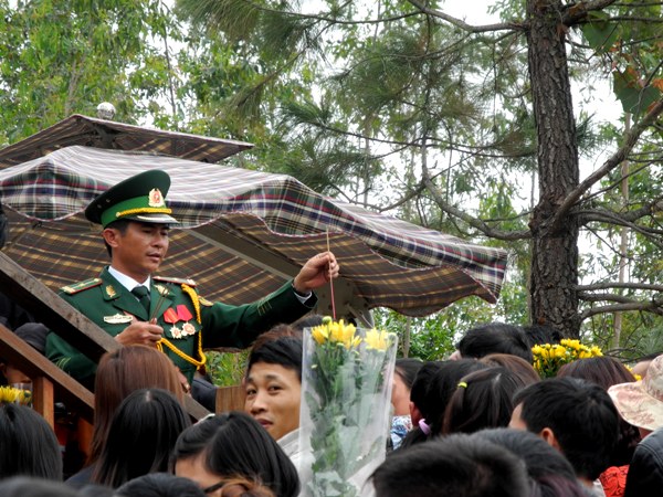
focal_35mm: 173
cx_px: 332
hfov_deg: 11.4
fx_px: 3313
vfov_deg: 8.6
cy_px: 248
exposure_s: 1/180
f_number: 5.6
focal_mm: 37
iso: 100
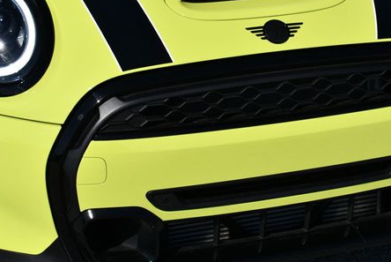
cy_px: 84
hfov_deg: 20.1
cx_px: 276
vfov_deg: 13.6
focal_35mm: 101
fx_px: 1098
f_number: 10
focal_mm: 35
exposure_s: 1/400
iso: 100
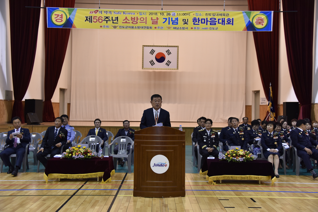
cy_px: 106
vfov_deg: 37.9
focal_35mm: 35
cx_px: 159
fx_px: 309
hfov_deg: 54.4
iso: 800
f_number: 4.5
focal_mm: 35
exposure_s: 1/125
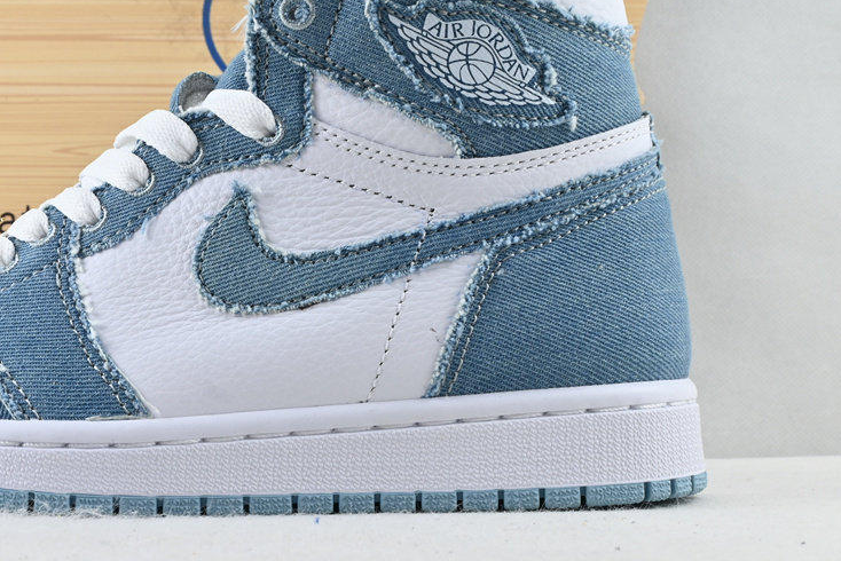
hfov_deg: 29.3
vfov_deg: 20.2
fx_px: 1575
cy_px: 250
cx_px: 183
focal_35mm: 67
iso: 100
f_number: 10
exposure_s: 1/13
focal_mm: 27.5
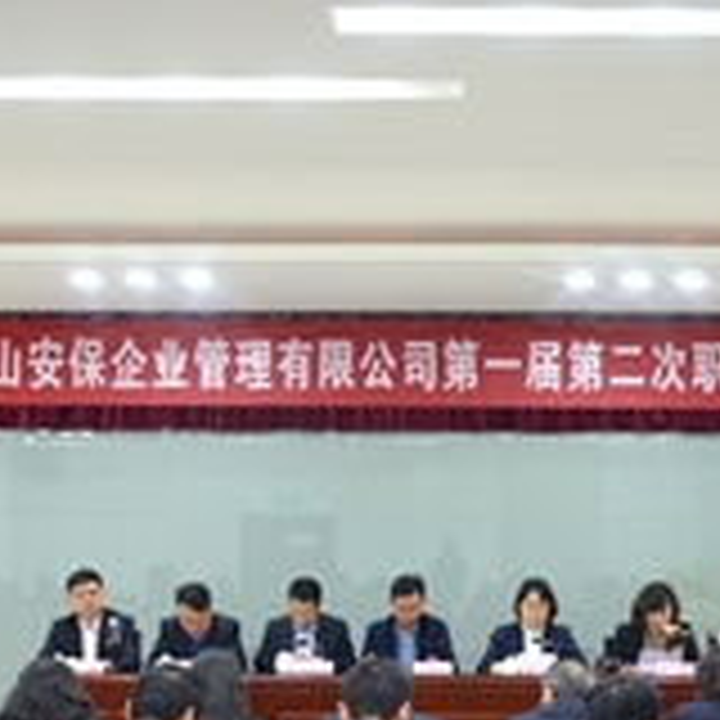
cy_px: 522
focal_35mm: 83
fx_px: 1953
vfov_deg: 20.8
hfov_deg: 20.8
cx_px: 454
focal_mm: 24
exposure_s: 1/180
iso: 2000
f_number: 4
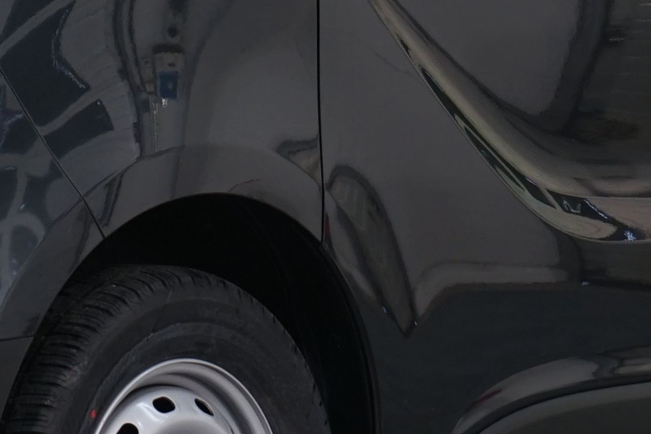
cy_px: 75
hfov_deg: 5.4
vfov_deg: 3.6
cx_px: 300
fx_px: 6908
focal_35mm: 382
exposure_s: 1/20
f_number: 5.6
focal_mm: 70
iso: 400
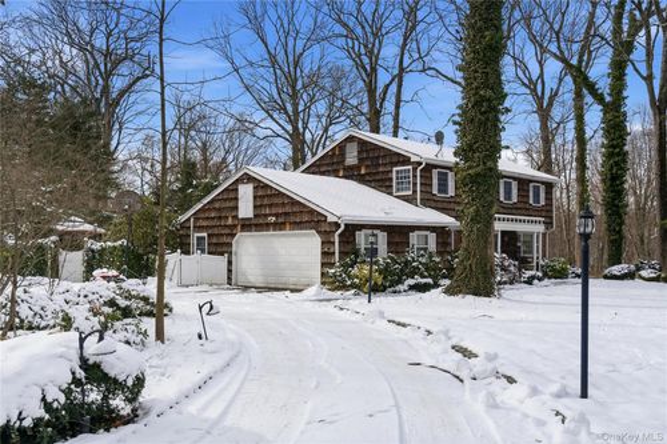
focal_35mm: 35
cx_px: 334
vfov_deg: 37.8
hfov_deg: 54.5
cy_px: 222
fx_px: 648
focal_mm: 35
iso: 250
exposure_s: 1/2000
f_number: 9
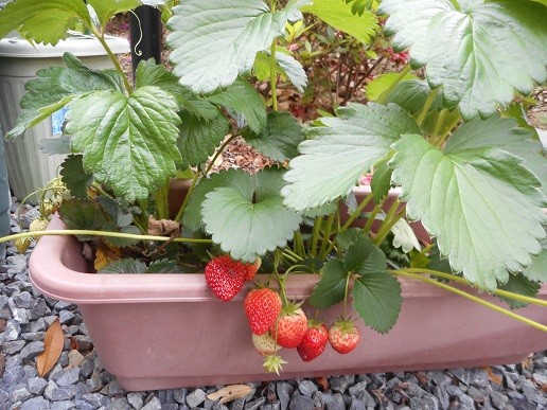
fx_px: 395
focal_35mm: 25
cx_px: 274
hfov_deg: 69.4
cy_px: 205
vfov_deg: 54.9
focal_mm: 4.5
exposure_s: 1/30
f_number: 3.7
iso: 160
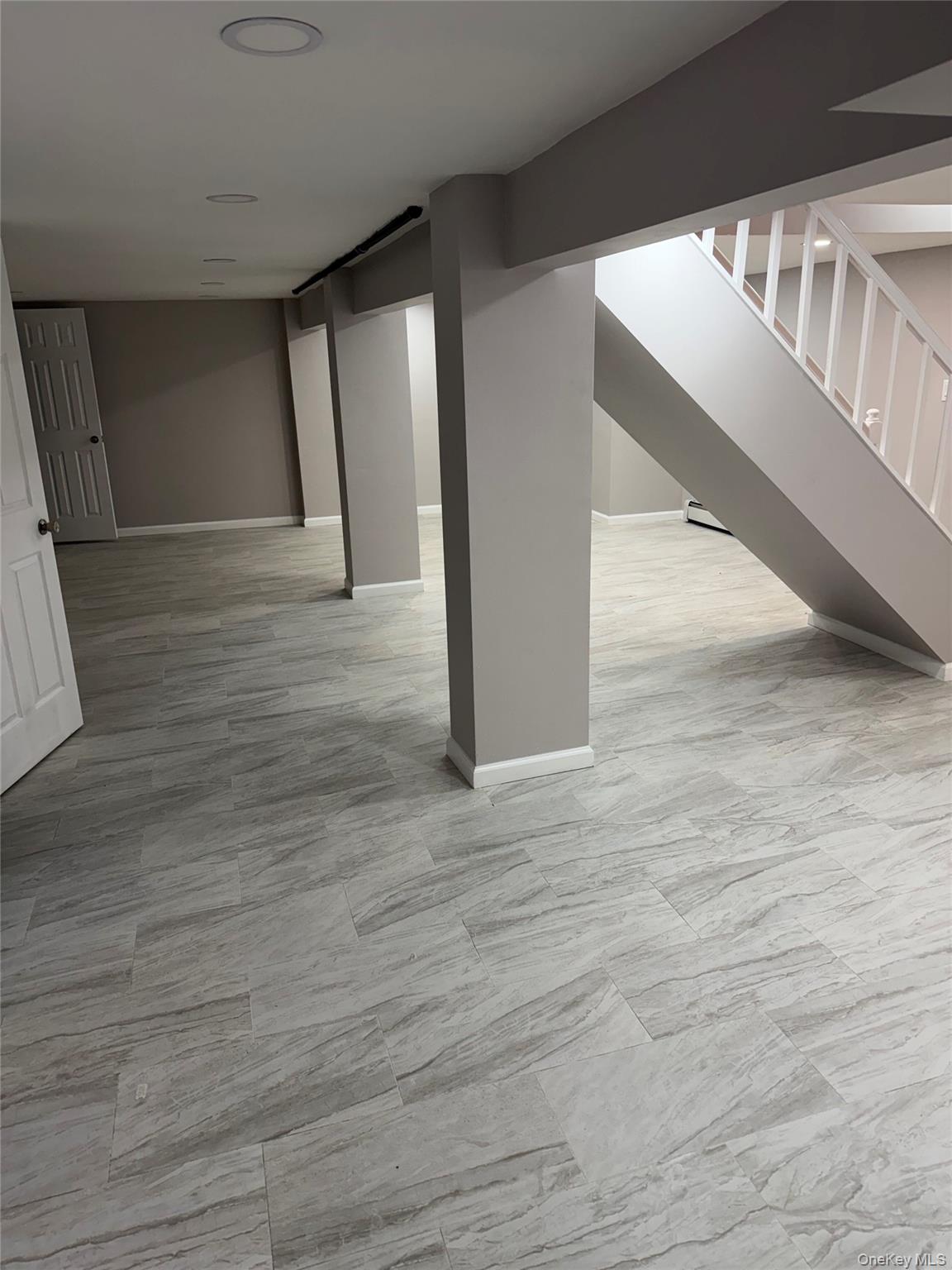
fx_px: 880
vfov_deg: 71.6
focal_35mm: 24
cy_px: 635
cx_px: 476
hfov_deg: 56.8
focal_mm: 6.76
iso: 125
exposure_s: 1/120
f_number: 1.78
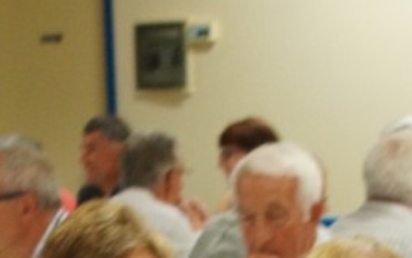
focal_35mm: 197
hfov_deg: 10.6
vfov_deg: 6.5
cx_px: 199
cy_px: 489
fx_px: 2211
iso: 1600
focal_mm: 35
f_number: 5.6
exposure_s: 1/40
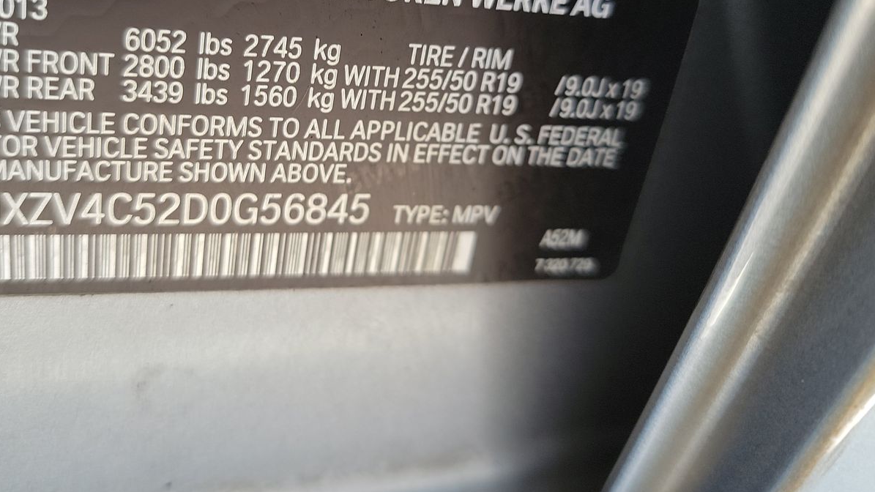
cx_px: 360
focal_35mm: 35
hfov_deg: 56.3
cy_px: 119
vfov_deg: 33.0
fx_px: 812
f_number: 1.8
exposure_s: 1/59
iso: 68
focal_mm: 6.7
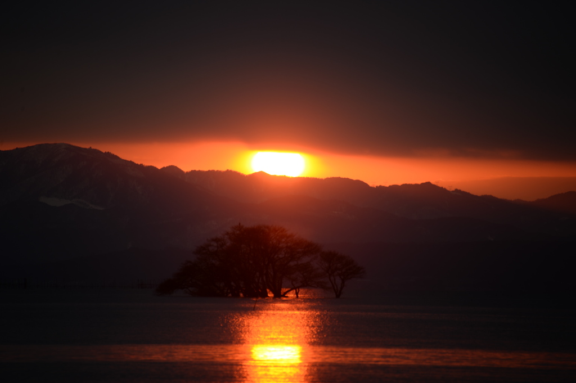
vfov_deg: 4.6
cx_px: 288
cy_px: 192
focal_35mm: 300
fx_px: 4796
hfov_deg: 6.9
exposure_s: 1/50
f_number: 5.6
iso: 100
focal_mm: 300
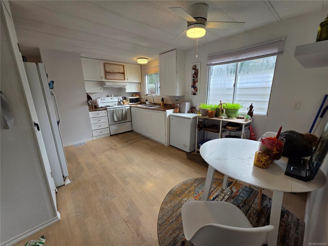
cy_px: 123
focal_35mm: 13
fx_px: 123
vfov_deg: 89.9
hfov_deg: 106.2
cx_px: 164
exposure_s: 1/120
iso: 40
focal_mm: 2.2
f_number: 1.9
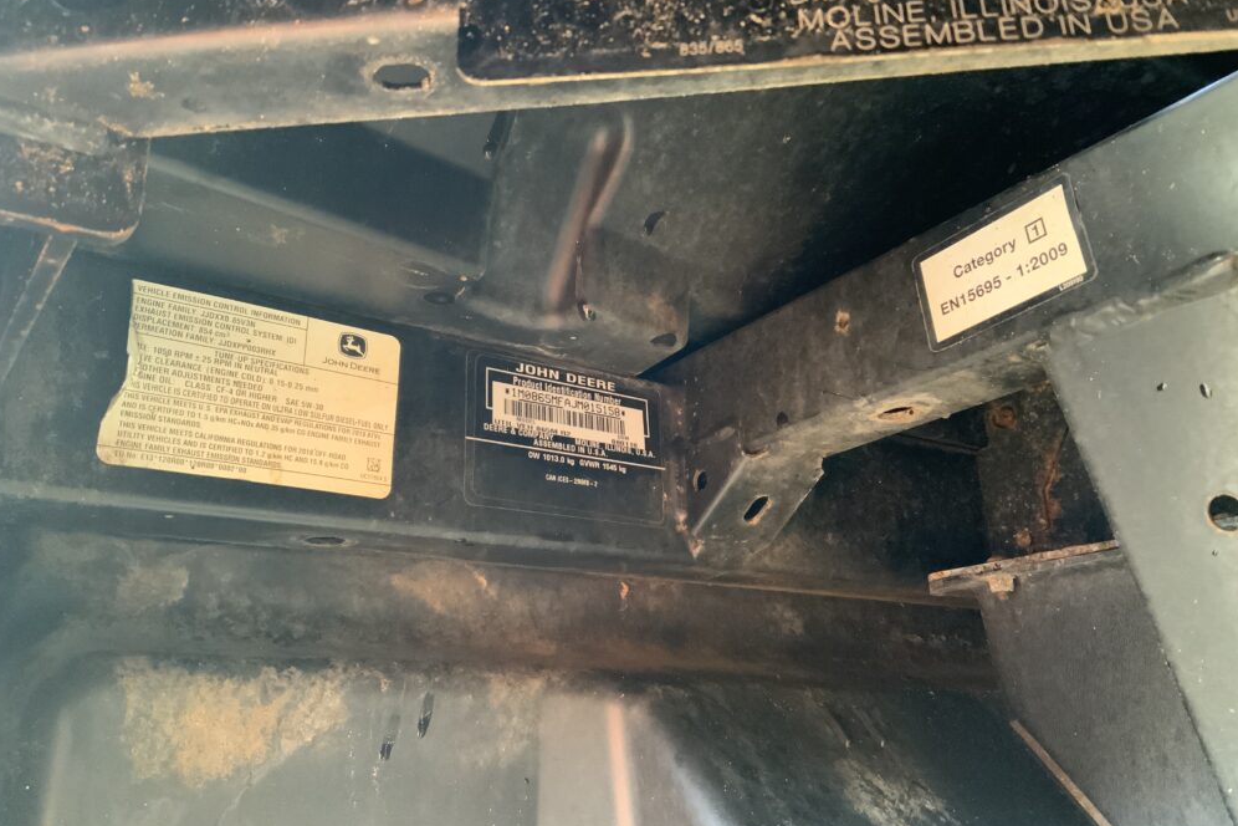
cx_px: 624
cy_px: 361
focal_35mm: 31
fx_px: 1066
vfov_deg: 42.2
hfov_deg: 60.3
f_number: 1.8
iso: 320
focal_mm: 3
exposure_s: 1/38
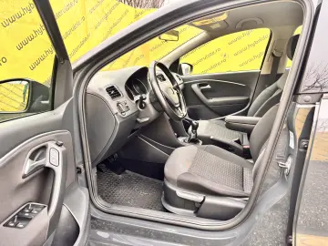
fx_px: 246
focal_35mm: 26
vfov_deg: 53.1
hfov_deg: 67.3
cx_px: 164
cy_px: 123
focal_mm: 5.96
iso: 125
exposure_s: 1/105
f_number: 1.6
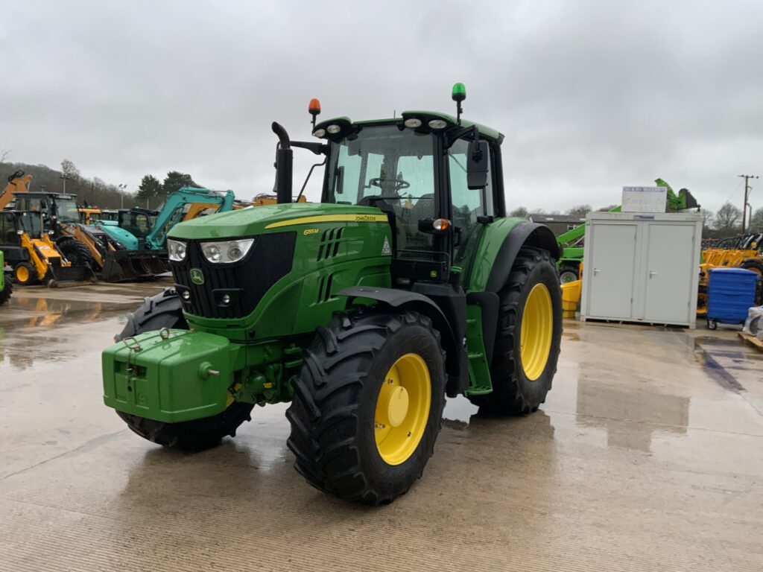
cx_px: 382
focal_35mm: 29
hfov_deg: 61.7
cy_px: 286
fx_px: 639
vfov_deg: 48.2
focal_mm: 3
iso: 64
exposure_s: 1/80
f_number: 1.8
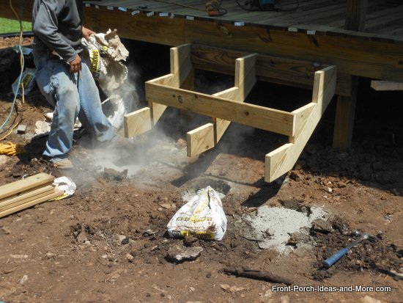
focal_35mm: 45
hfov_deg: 42.1
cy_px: 152
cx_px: 202
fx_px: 524
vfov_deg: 32.2
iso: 80
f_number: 4.6
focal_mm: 8.1
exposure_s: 1/320
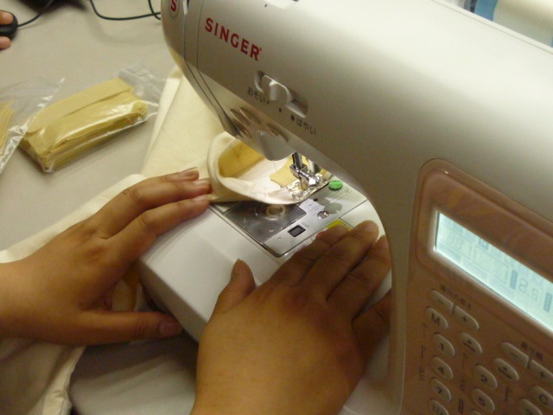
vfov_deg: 25.7
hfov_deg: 33.8
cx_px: 276
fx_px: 911
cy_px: 208
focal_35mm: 57
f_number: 2.9
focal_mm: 5.9
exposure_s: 1/80
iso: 400
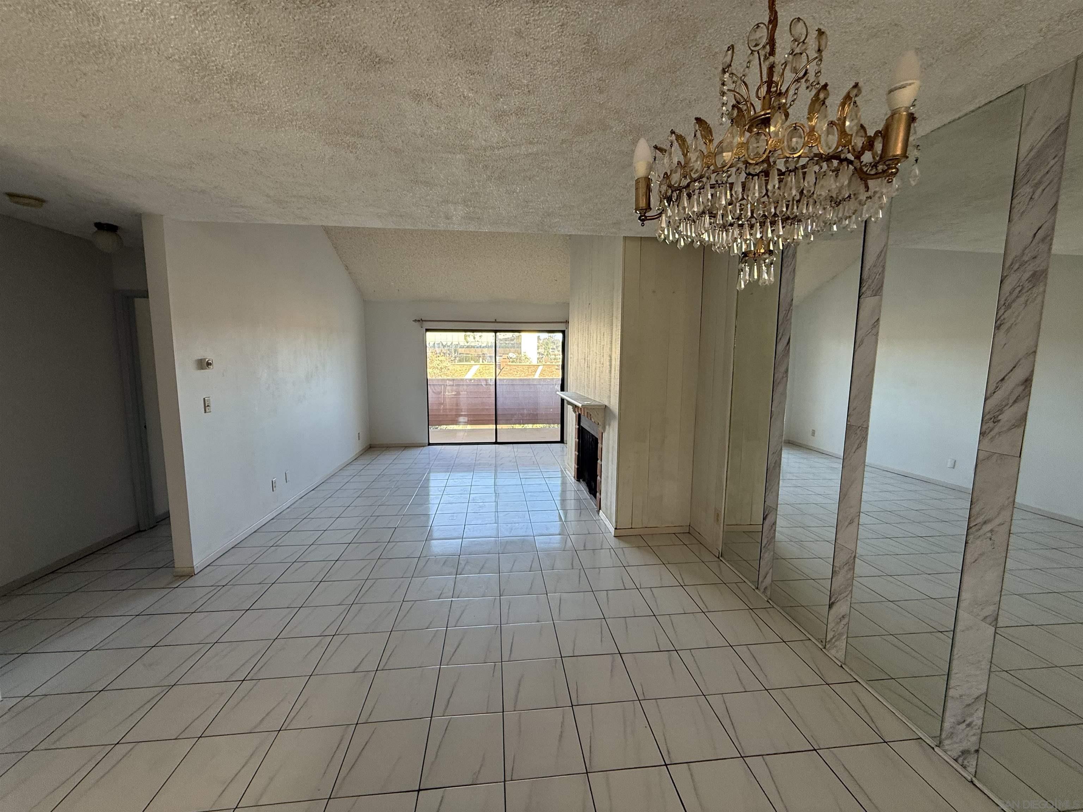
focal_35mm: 14
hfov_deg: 102.1
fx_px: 438
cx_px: 542
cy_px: 406
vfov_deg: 85.7
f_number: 2.2
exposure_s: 1/120
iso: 100
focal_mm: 2.22
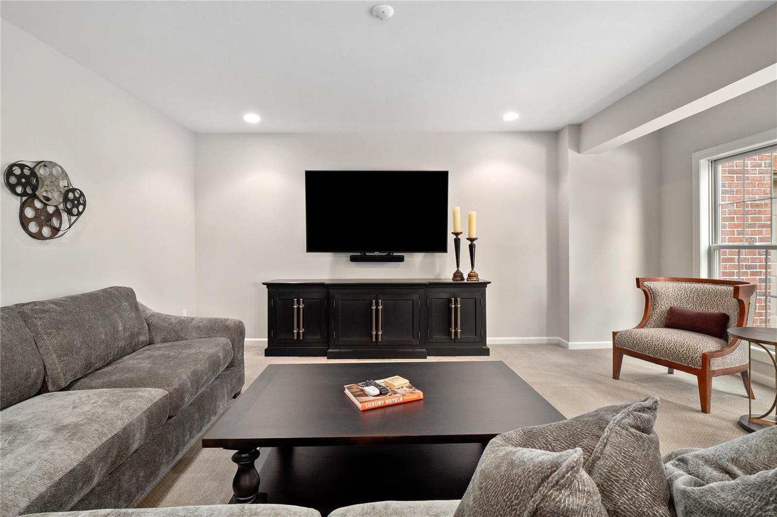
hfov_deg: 96.7
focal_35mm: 16
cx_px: 388
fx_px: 345
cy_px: 258
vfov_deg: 73.7
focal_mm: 8
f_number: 6.3
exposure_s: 1/1.25
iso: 400
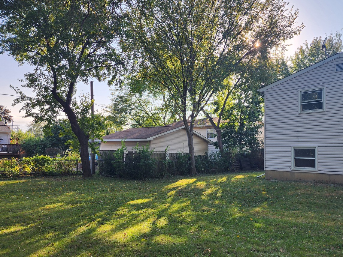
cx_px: 182
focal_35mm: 29
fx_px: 287
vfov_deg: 48.2
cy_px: 134
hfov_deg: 61.6
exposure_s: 1/276
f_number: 1.8
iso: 12
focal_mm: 6.4
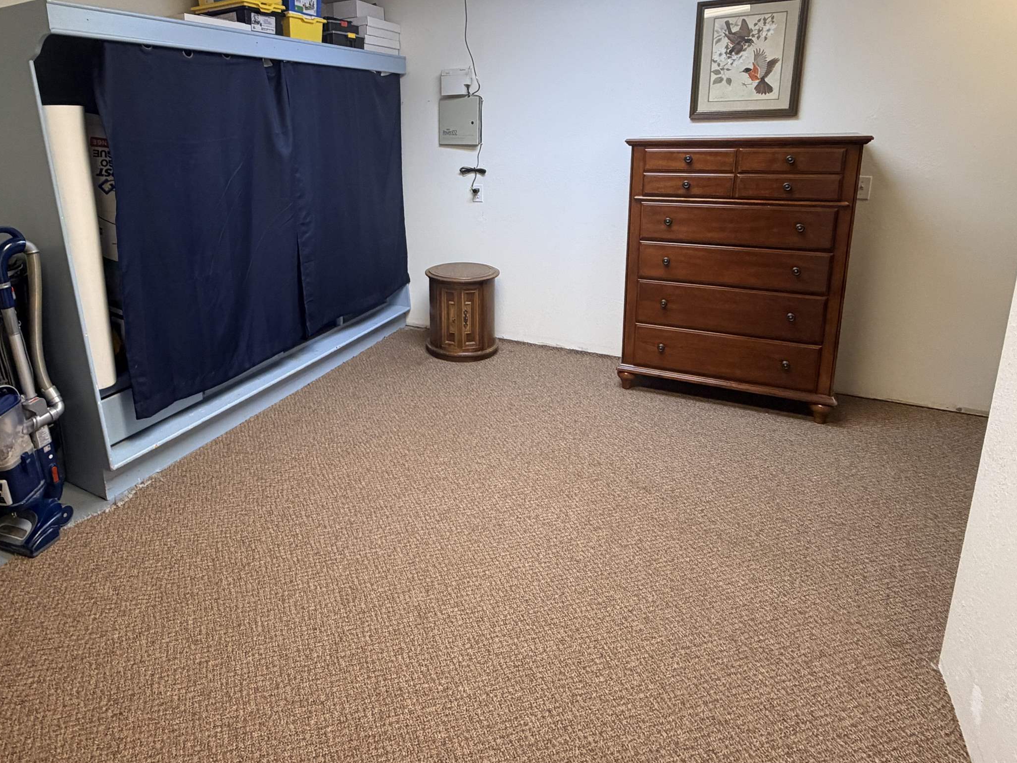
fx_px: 617
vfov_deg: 61.9
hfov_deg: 78.0
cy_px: 254
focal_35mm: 21
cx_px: 401
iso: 200
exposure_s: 1/60
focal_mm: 2.22
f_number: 2.2
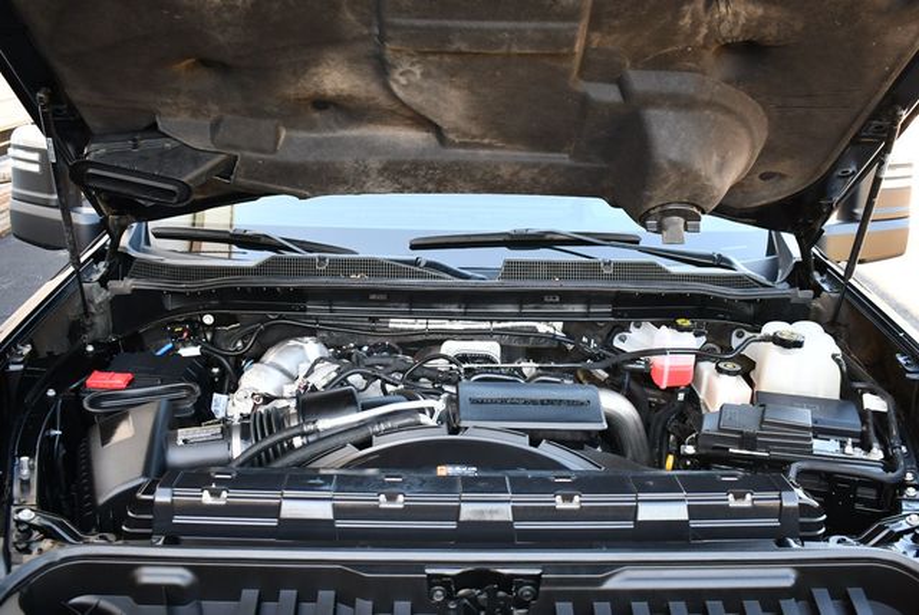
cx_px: 460
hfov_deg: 53.1
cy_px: 308
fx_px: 920
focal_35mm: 36
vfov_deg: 36.9
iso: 720
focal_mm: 18
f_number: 3.5
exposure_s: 1/250
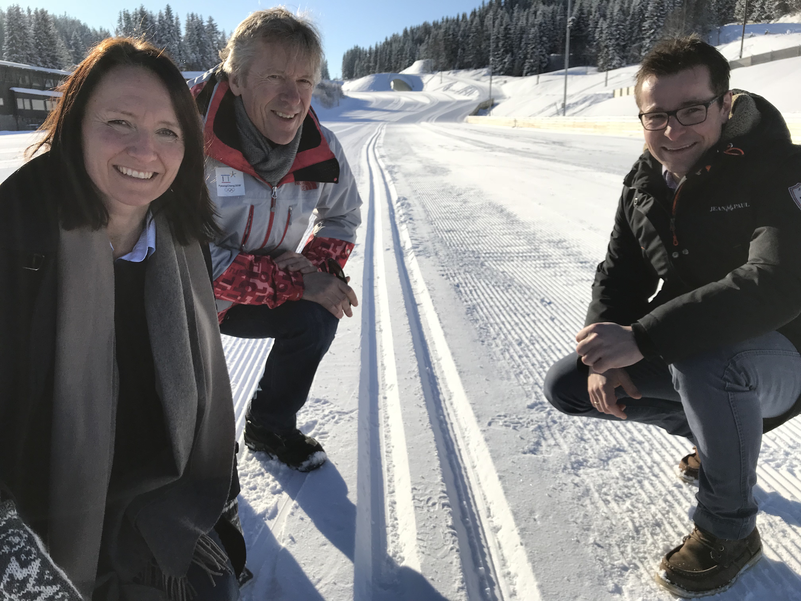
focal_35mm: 28
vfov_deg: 49.7
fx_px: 648
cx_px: 400
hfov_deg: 63.4
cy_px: 300
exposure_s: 1/3300
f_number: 1.8
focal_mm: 3.99
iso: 20
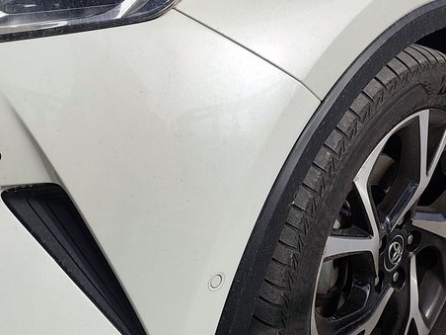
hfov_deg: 31.4
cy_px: 29
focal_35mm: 61
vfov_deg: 23.4
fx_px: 786
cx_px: 138
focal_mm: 6.19
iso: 50
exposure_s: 1/799
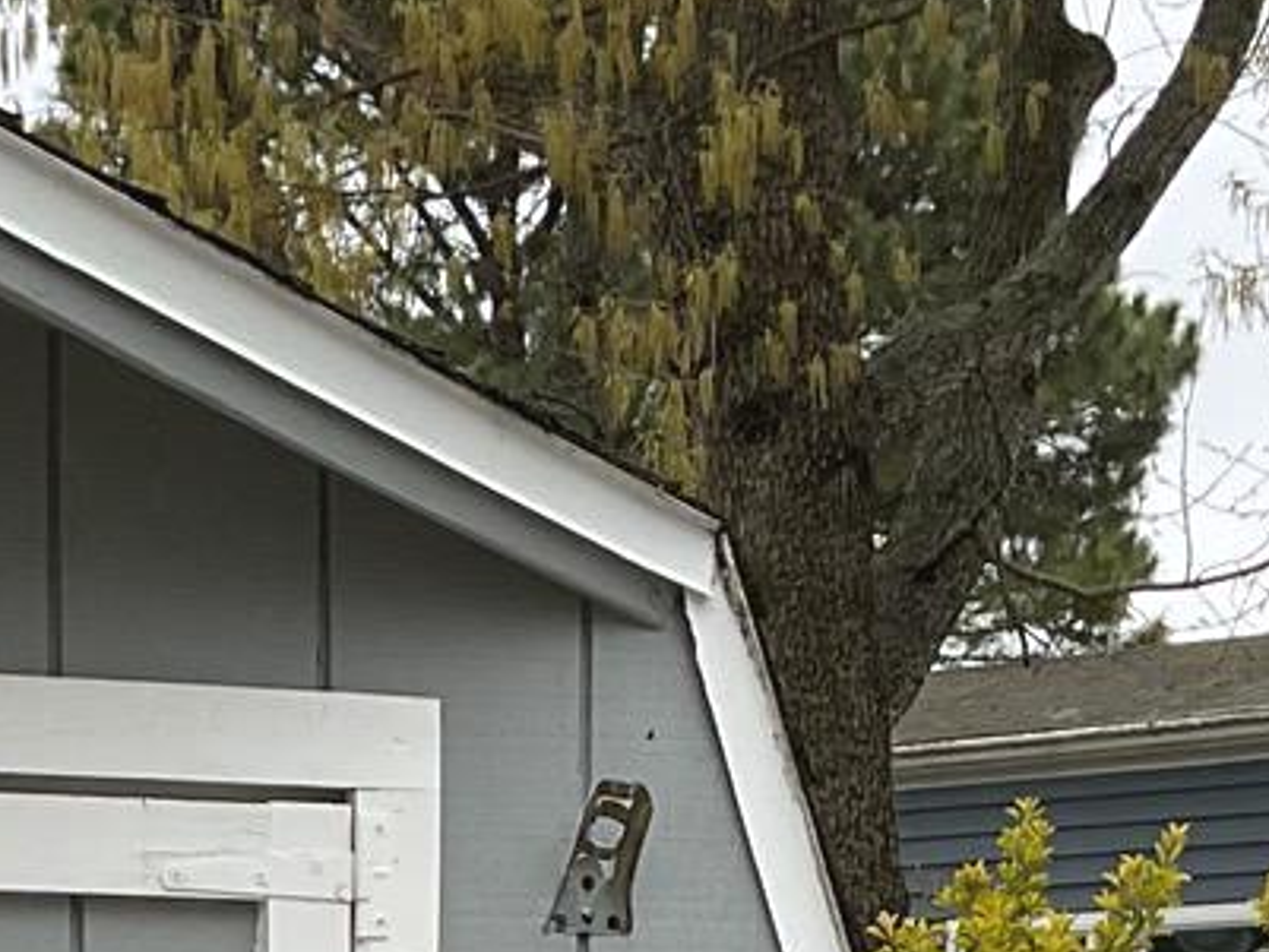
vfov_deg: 9.5
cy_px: 1800
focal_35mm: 148
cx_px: 222
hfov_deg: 13.3
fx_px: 5427
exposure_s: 1/606
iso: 16
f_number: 1.8
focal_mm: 3
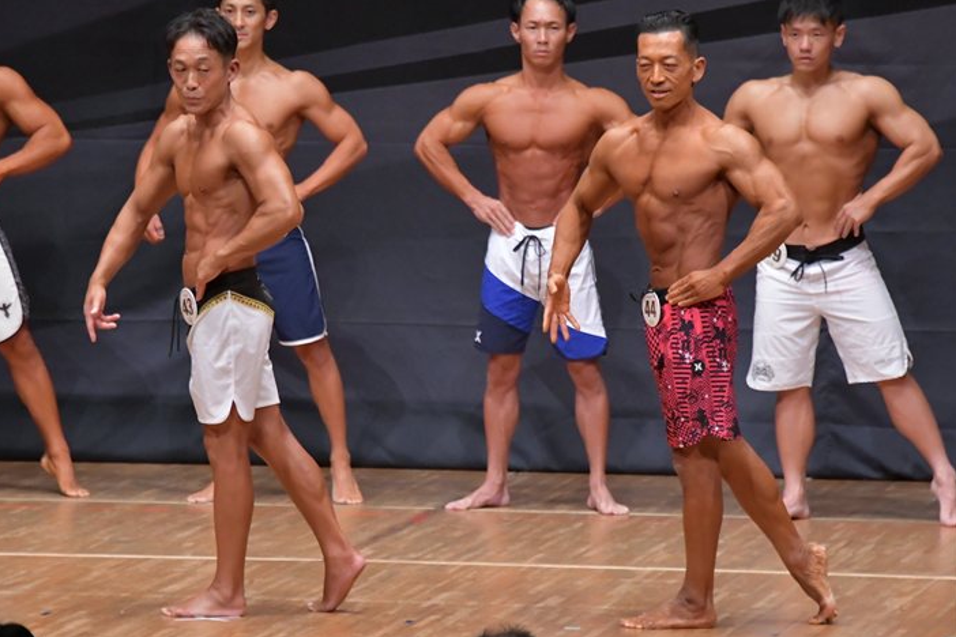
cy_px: 318
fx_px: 8789
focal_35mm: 331
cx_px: 432
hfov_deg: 6.2
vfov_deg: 4.2
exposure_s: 1/400
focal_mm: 200
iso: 6400
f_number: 5.6
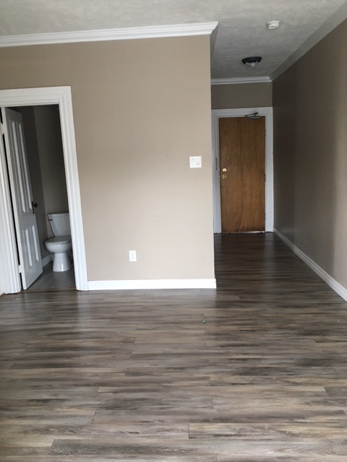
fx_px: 388
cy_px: 231
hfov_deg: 48.2
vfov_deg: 61.7
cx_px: 174
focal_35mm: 29
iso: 100
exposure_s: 1/30
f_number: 2.2
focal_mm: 4.15
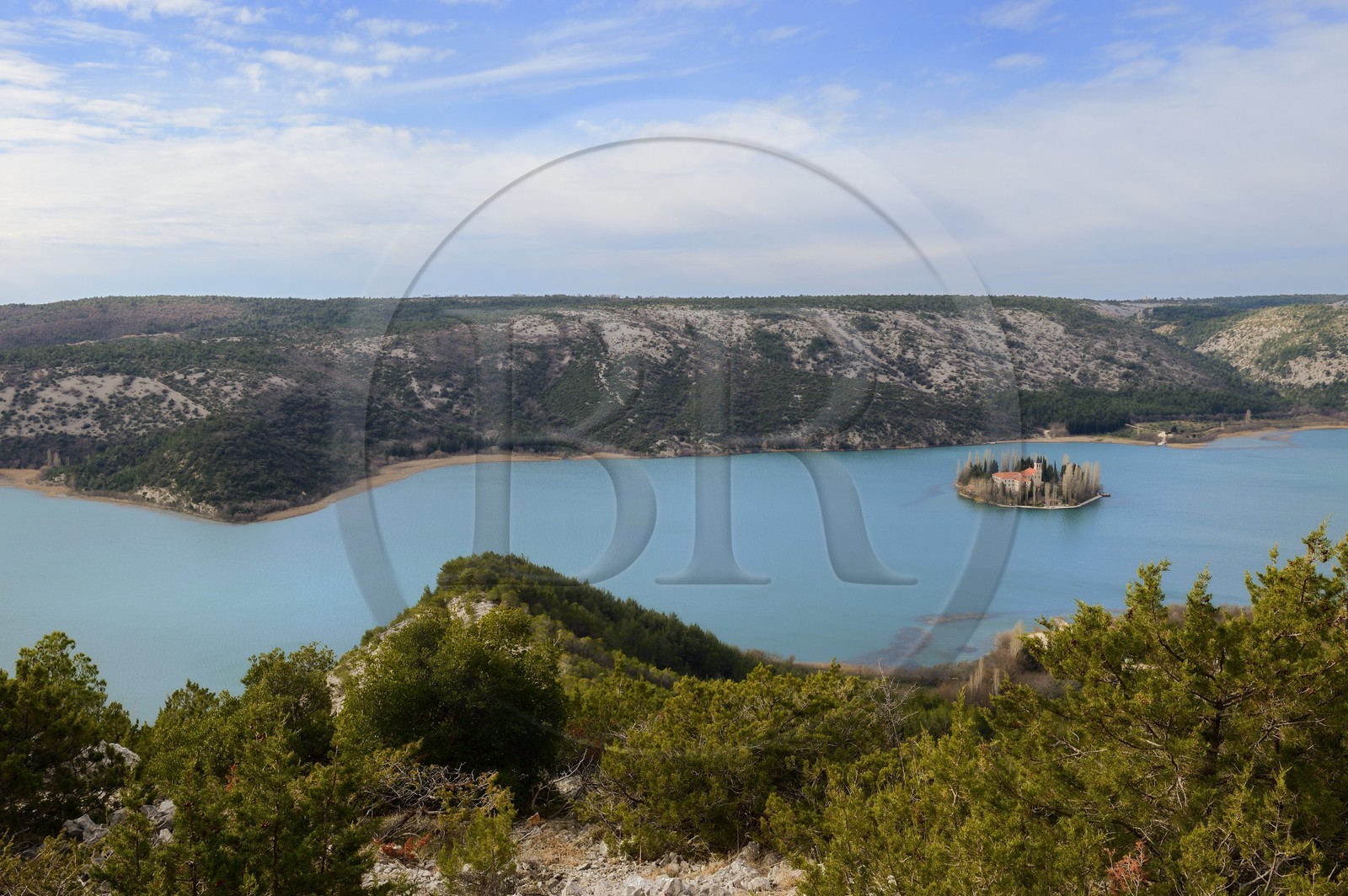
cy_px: 448
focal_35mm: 34
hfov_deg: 55.8
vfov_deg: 38.8
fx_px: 1272
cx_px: 674
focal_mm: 34
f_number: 13
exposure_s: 1/160
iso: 250
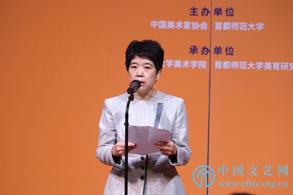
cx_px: 146
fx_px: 1400
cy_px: 98
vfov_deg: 8.0
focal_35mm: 172
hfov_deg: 11.9
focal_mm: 172
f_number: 6.3
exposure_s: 1/100
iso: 2000
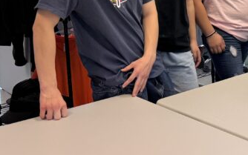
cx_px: 320
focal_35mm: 78
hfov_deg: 23.5
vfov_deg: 16.2
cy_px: -22
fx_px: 527
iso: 100
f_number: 1.78
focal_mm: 6.76
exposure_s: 1/120
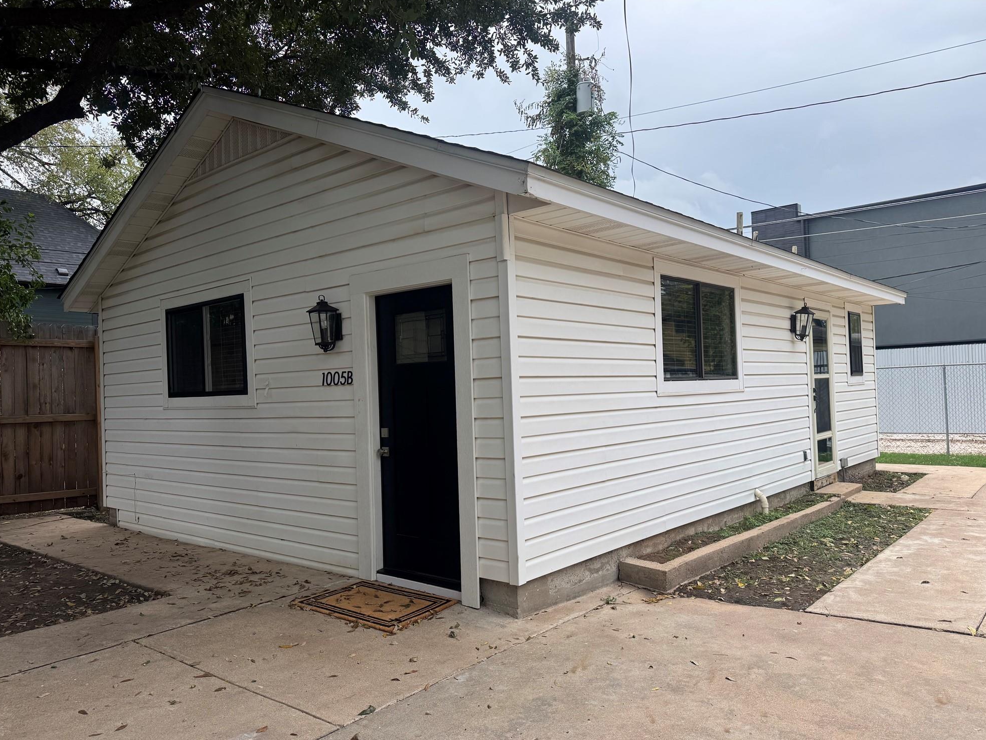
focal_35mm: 25
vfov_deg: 54.9
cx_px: 501
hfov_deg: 69.4
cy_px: 379
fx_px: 712
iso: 80
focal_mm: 6.76
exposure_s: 1/853
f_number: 1.78
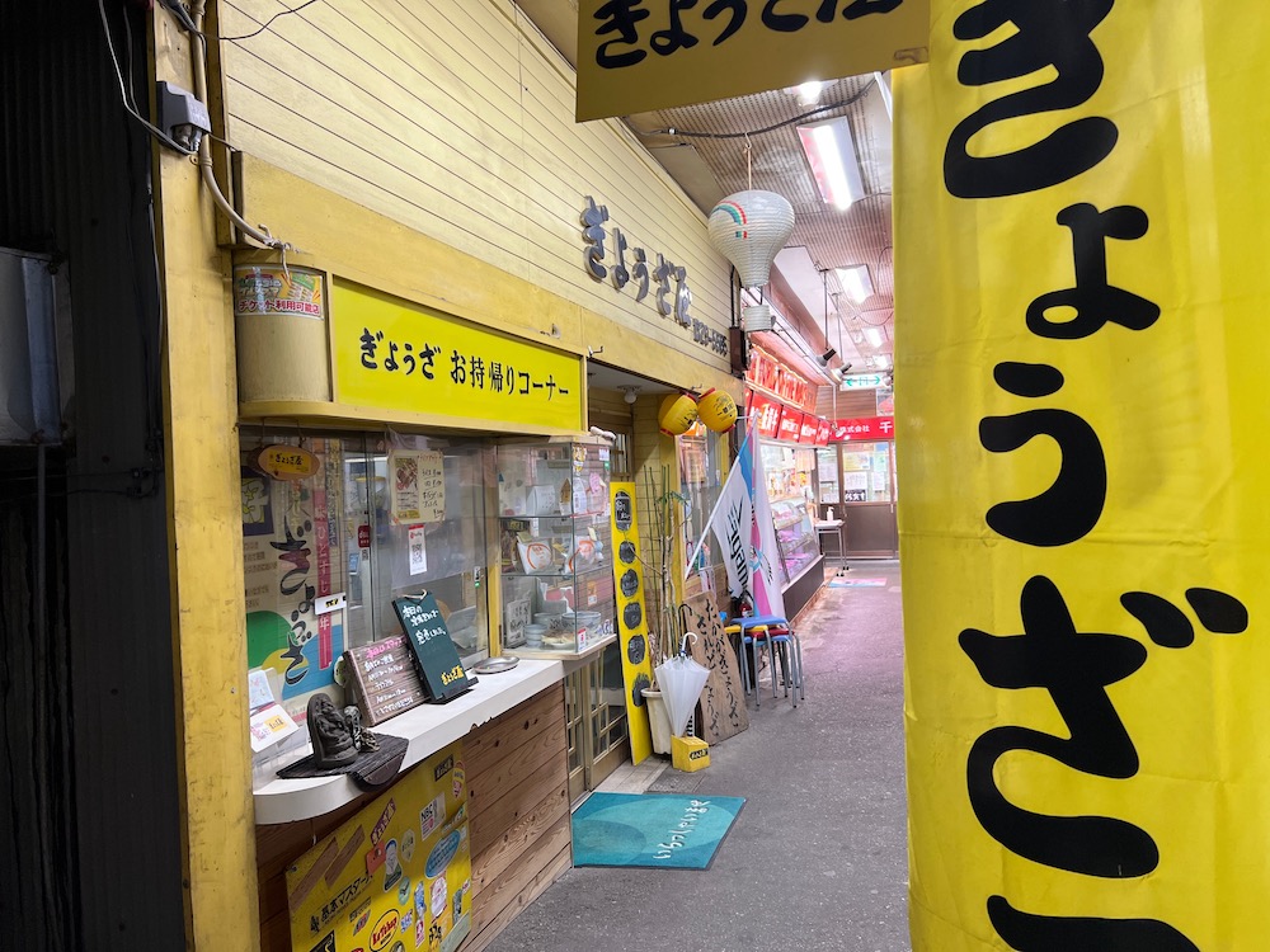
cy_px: 476
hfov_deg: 67.3
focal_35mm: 26
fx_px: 954
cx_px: 635
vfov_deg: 53.1
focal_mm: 5.7
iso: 64
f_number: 1.5
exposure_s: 1/60
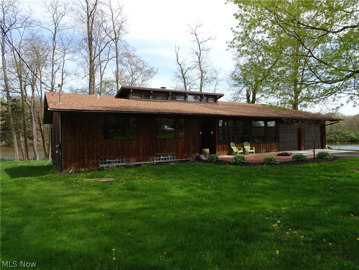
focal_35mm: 24
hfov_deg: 71.6
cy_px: 135
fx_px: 249
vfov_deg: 56.8
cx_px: 180
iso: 80
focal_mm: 4.1
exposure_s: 1/500
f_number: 3.5
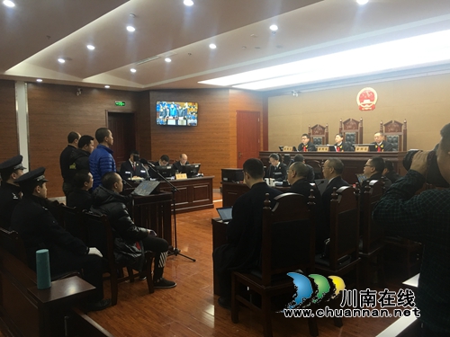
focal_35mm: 29
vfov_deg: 48.2
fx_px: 377
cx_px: 225
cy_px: 168
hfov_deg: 61.7
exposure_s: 1/17
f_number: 2.2
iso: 32
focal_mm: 4.15
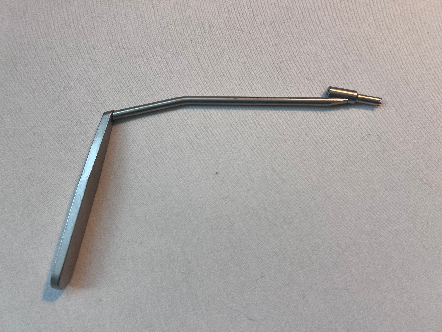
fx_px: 332
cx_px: 221
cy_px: 166
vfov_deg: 53.1
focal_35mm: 26
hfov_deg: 67.3
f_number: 1.5
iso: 64
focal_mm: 5.7
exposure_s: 1/60
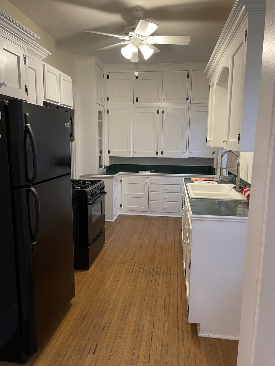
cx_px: 138
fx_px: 275
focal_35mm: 26
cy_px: 183
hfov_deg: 53.1
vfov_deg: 67.3
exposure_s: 1/60
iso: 250
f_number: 1.6
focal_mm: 4.2
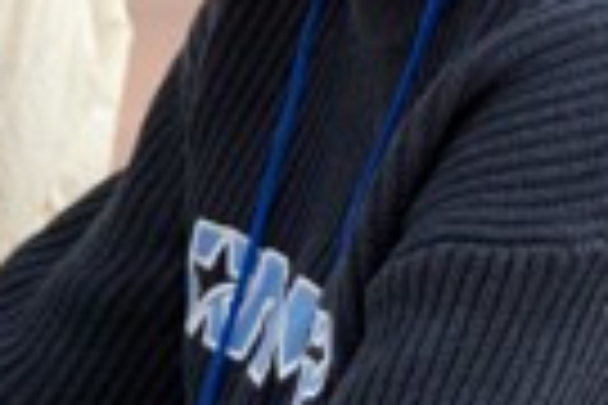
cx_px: -203
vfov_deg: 2.0
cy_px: -32
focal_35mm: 689
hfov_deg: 3.0
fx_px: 11636
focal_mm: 103
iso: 1250
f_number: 4
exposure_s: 1/160
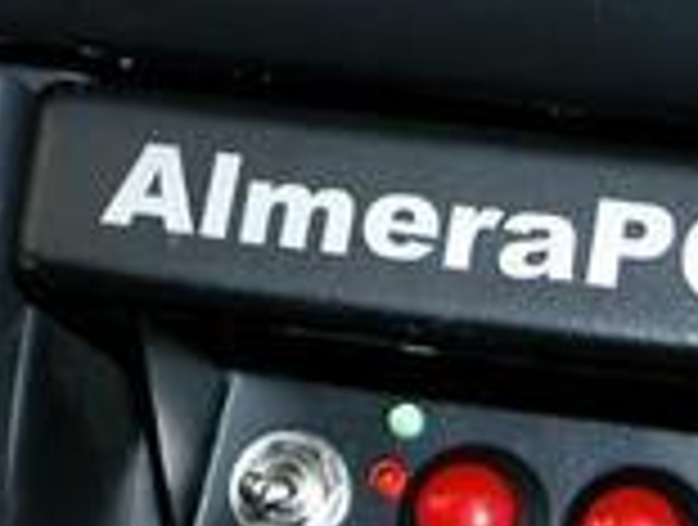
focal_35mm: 176
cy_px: 4
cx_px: 90
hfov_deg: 11.1
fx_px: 3557
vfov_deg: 8.4
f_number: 3.1
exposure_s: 1/60
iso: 100
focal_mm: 14.7
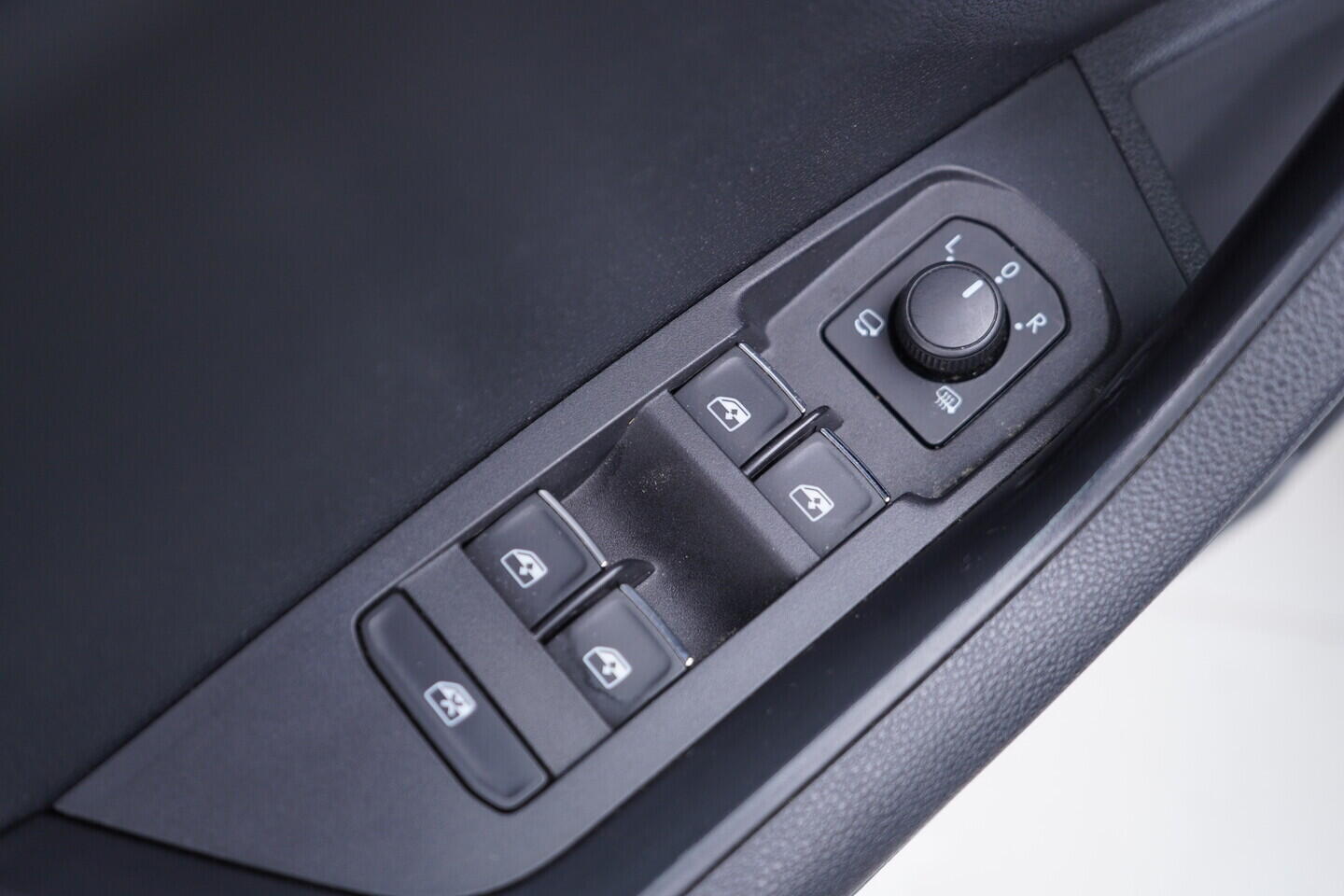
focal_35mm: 36
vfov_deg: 36.9
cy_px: 448
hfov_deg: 53.1
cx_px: 672
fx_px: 1344
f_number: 2.8
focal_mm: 24
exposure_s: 1/40
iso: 320
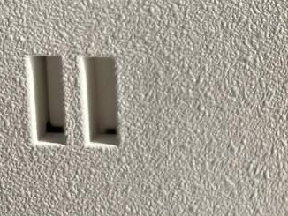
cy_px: -82
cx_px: 447
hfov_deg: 18.5
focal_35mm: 92
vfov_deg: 15.2
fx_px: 766
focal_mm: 4.25
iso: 32
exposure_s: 1/1608
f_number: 1.8
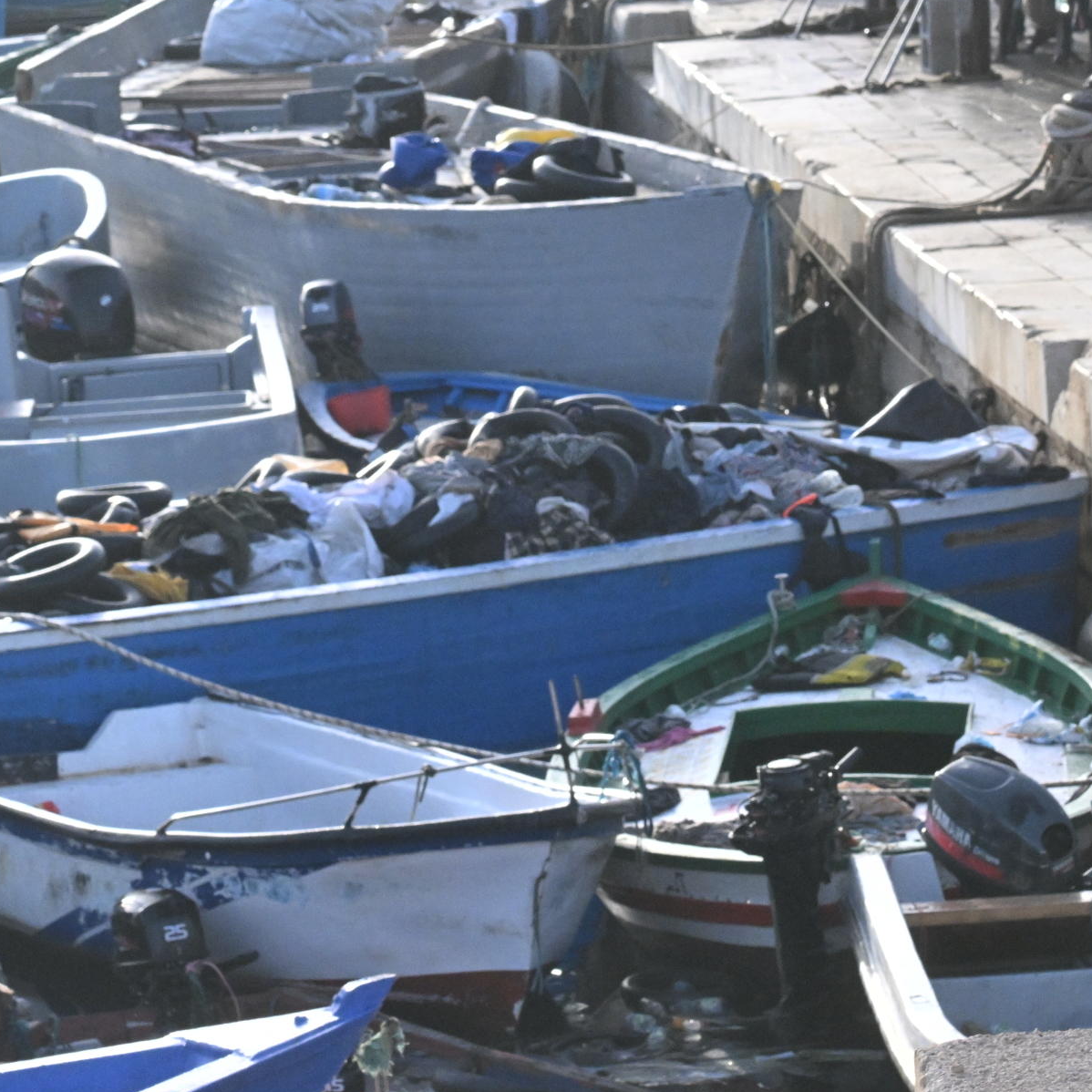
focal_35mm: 218
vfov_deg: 8.0
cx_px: 827
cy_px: 257
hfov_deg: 8.0
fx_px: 7780
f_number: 13
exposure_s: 1/1600
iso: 4000
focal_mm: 100
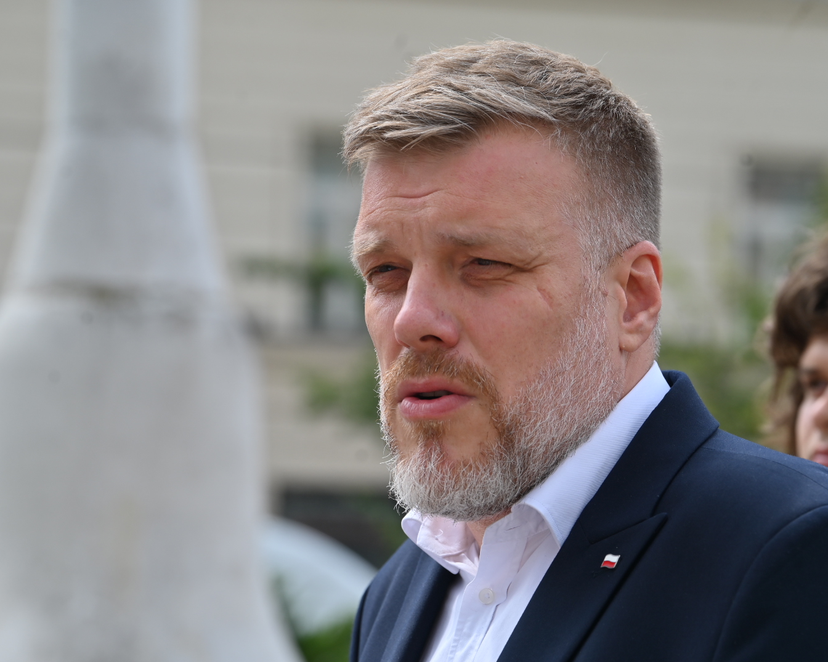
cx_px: 407
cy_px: 331
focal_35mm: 164
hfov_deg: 11.8
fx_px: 4019
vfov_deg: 9.4
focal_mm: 145
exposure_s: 1/400
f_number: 6.3
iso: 100
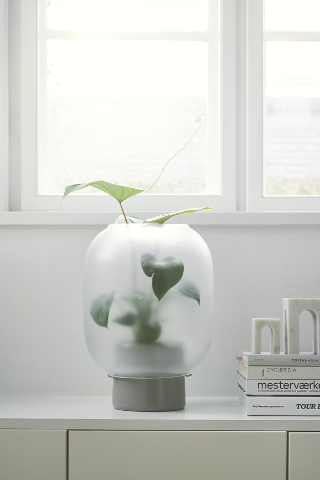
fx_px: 1133
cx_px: 160
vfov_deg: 23.9
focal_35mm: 85
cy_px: 240
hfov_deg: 16.1
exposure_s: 1/8
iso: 100
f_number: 8
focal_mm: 85
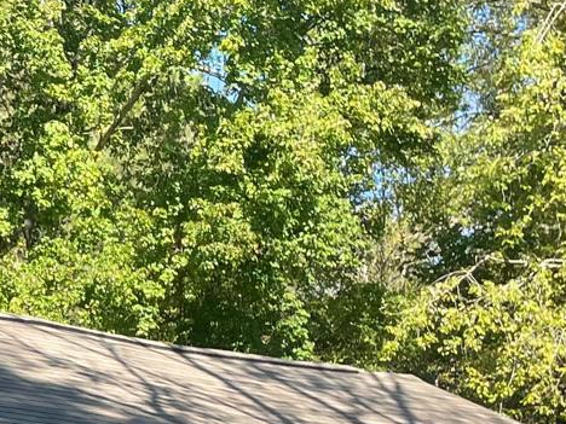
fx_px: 1831
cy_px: 654
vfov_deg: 12.5
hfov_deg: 16.2
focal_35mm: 112
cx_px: -261
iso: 32
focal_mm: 4.2
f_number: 1.6
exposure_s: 1/807
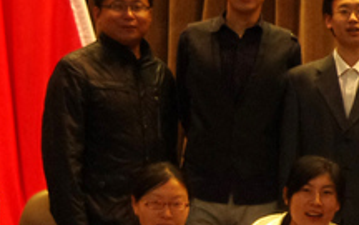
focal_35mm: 188
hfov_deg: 10.4
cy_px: 95
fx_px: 1839
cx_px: 670
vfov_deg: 7.0
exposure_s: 1/40
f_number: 4
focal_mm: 26.25
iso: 1600
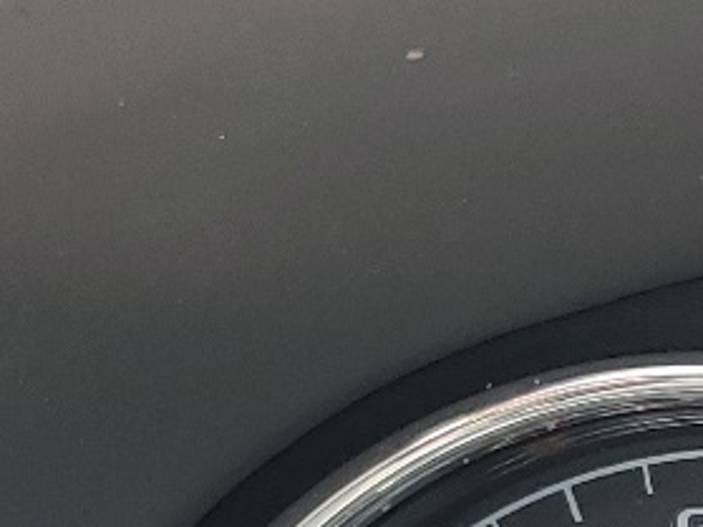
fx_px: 3025
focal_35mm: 149
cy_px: 762
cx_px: 1550
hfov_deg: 11.5
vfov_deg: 9.7
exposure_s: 1/167
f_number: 1.5
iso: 50
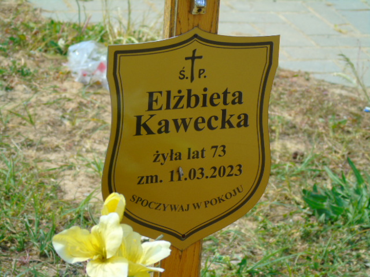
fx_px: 2266
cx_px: 185
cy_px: 138
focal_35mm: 212
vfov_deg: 7.0
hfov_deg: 9.3
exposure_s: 1/400
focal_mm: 38
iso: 80
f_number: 4.7
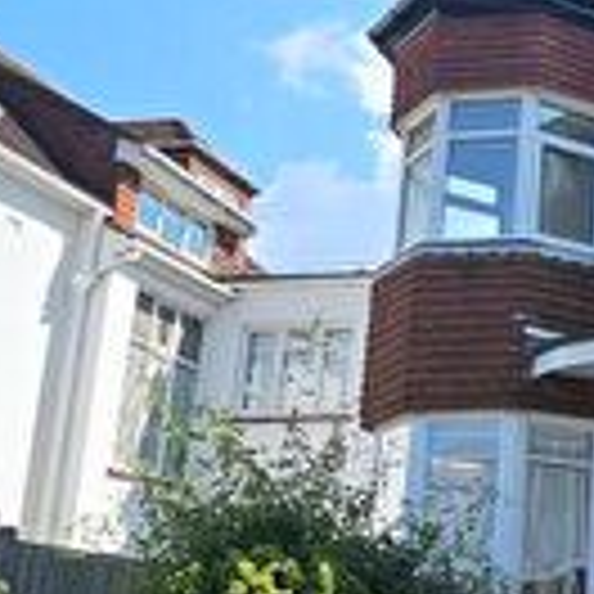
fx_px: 1184
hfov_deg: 24.9
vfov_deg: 28.1
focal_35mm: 61
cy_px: 362
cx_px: 747
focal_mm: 1.7
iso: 32
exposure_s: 1/1111
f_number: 2.2
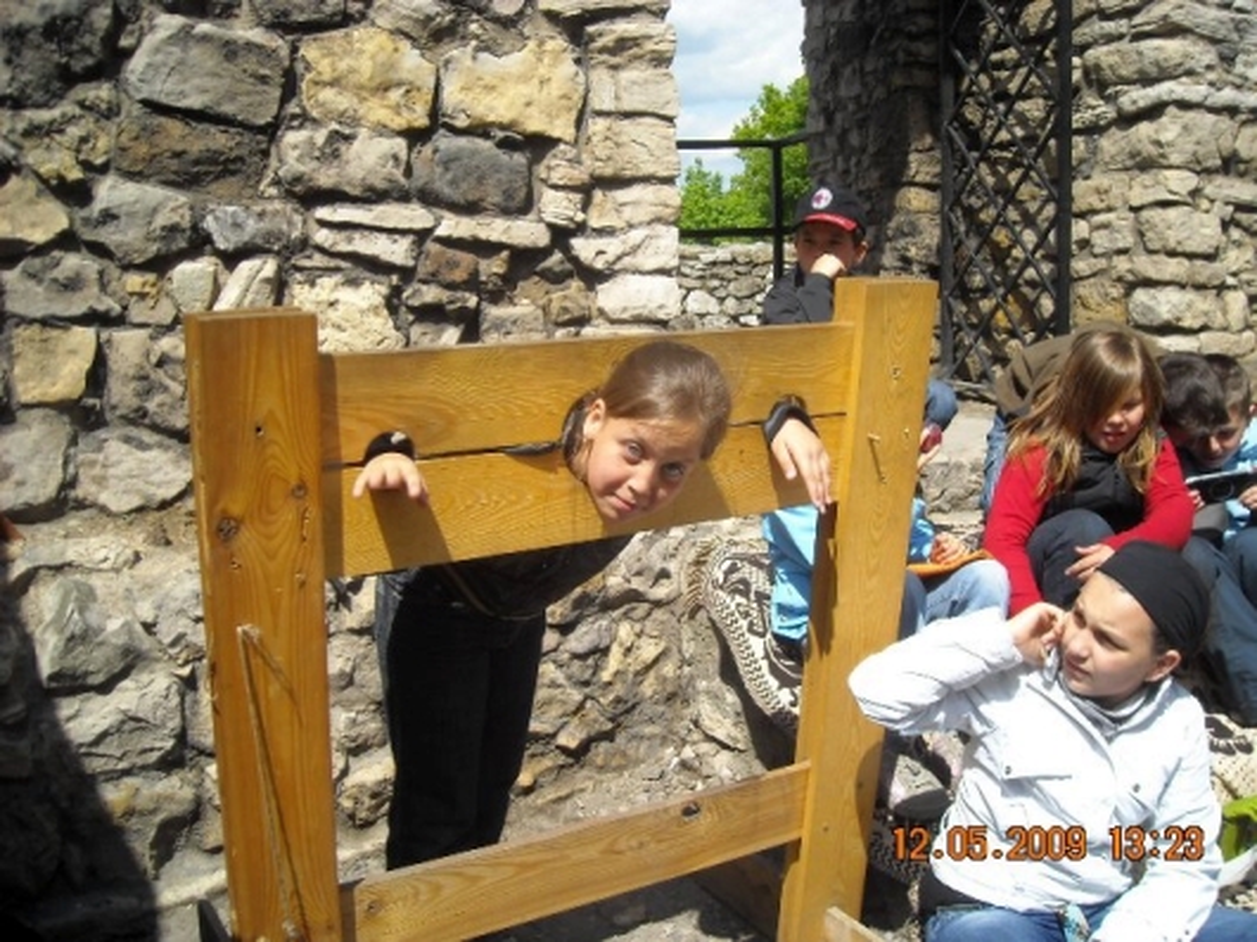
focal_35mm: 35
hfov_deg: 52.6
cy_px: 471
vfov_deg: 40.7
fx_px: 1270
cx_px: 628
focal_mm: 5.7
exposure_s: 1/201
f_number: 5.6
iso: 64
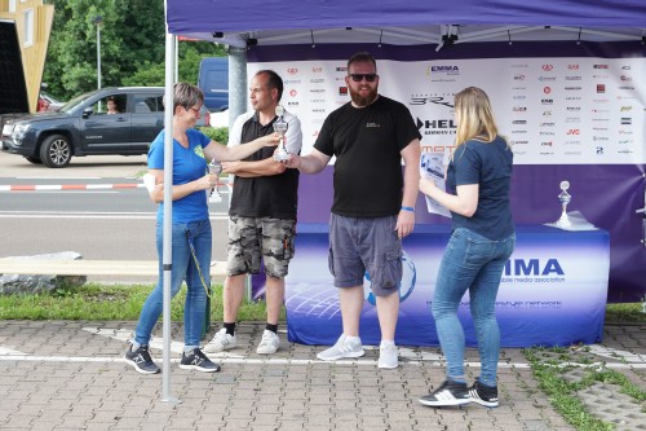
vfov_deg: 20.1
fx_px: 1211
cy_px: 216
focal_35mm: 68
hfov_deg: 29.9
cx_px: 323
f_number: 5.6
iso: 160
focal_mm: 45
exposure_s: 1/100
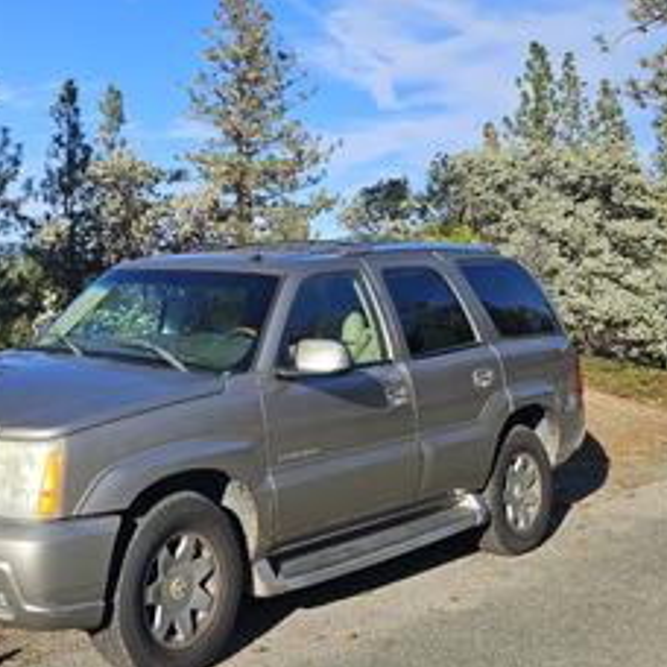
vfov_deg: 37.0
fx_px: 981
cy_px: 199
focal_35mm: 45
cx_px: 61
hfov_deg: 35.3
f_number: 1.8
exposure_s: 1/1354
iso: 25
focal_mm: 5.4
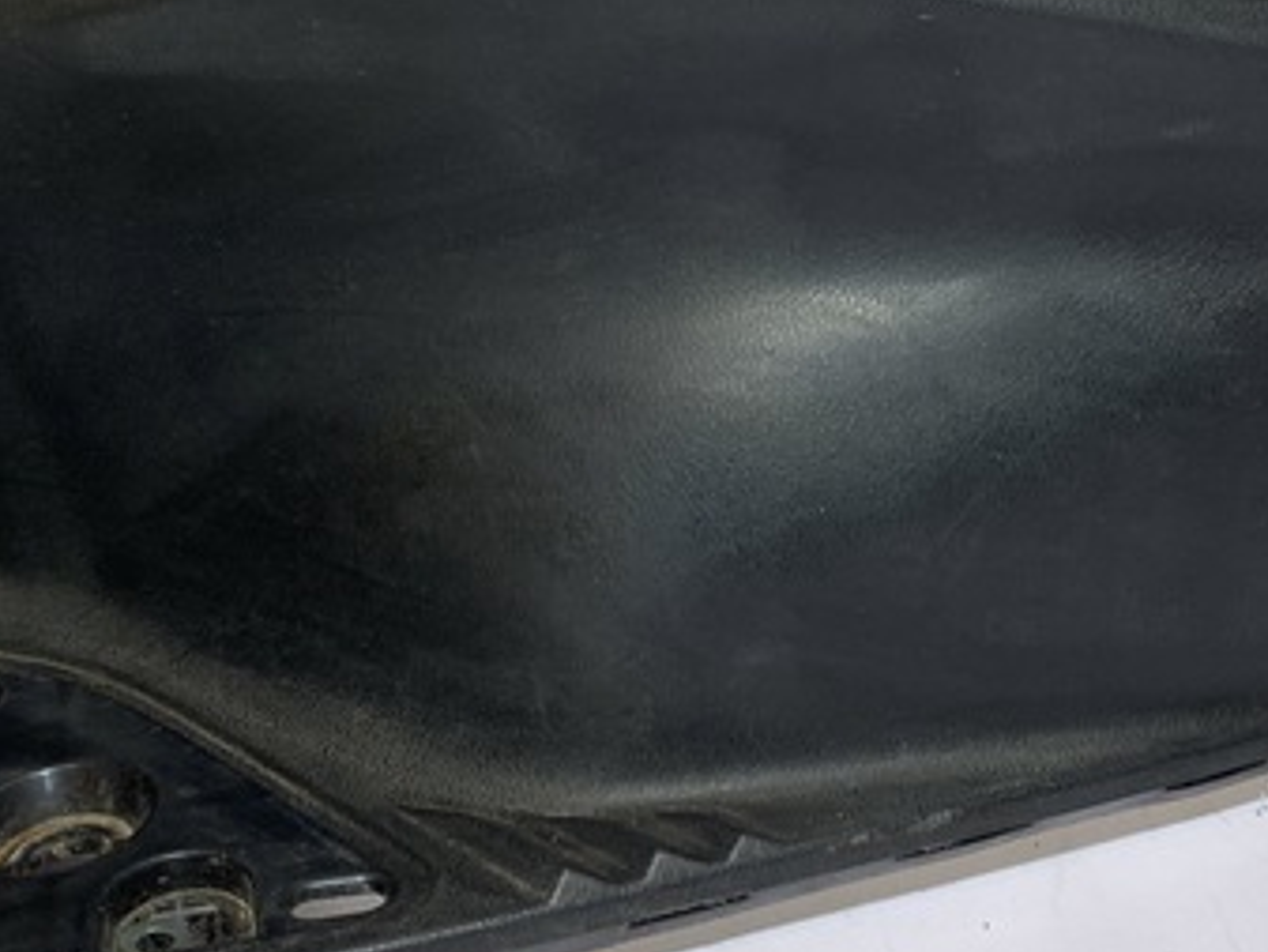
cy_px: 220
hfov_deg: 32.6
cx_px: 768
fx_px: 2162
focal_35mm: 59
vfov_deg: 24.5
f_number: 1.8
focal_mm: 4.25
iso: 100
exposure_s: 1/104
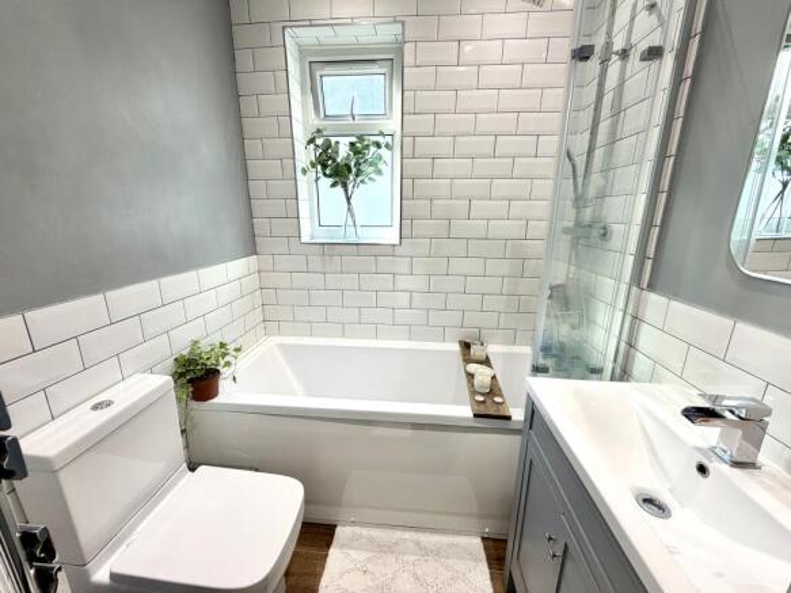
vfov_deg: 85.7
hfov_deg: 102.1
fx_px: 320
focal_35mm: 14
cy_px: 296
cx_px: 396
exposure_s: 1/100
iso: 100
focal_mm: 2.22
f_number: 2.2
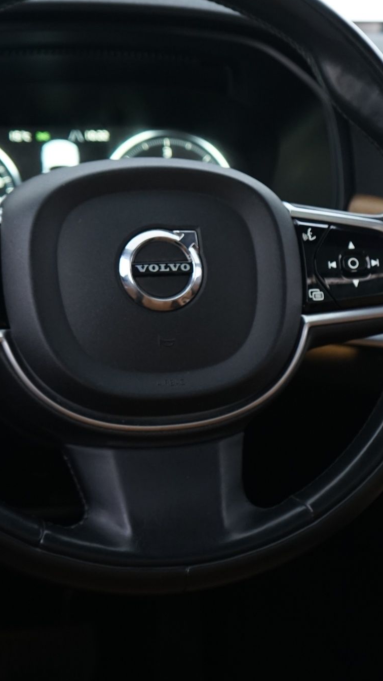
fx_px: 1337
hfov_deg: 16.2
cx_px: 290
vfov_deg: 28.5
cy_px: 273
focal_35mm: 74
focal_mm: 38
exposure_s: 1/6
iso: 800
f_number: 4.5
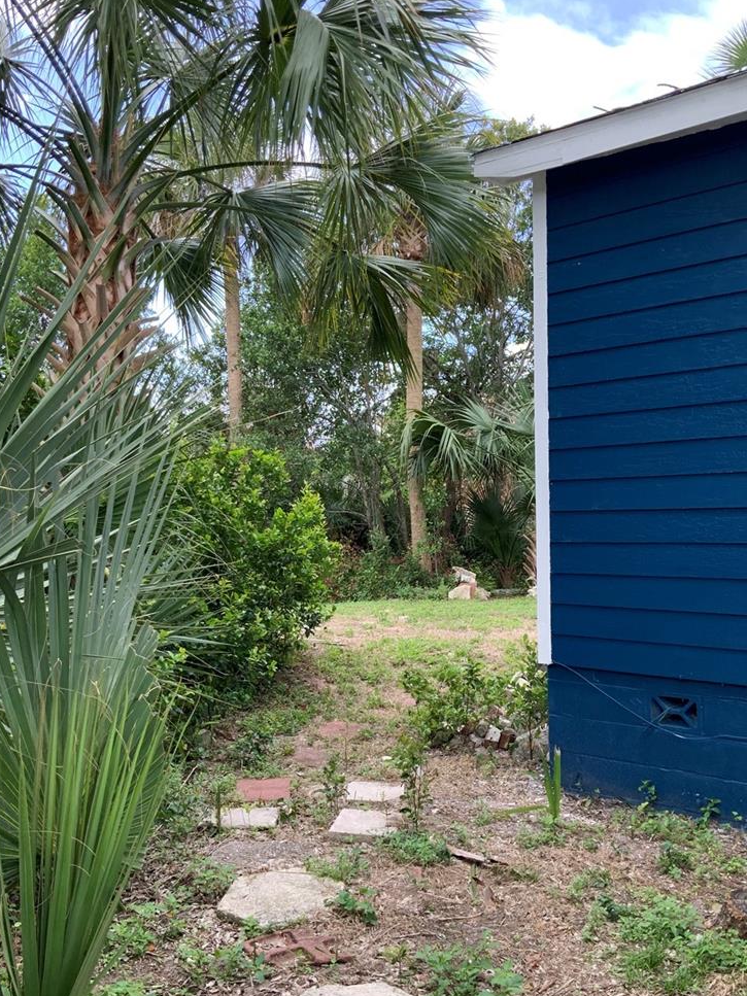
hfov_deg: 39.6
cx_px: 370
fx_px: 1036
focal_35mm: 36
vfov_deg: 51.3
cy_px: 548
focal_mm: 3
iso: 16
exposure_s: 1/178
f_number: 1.8
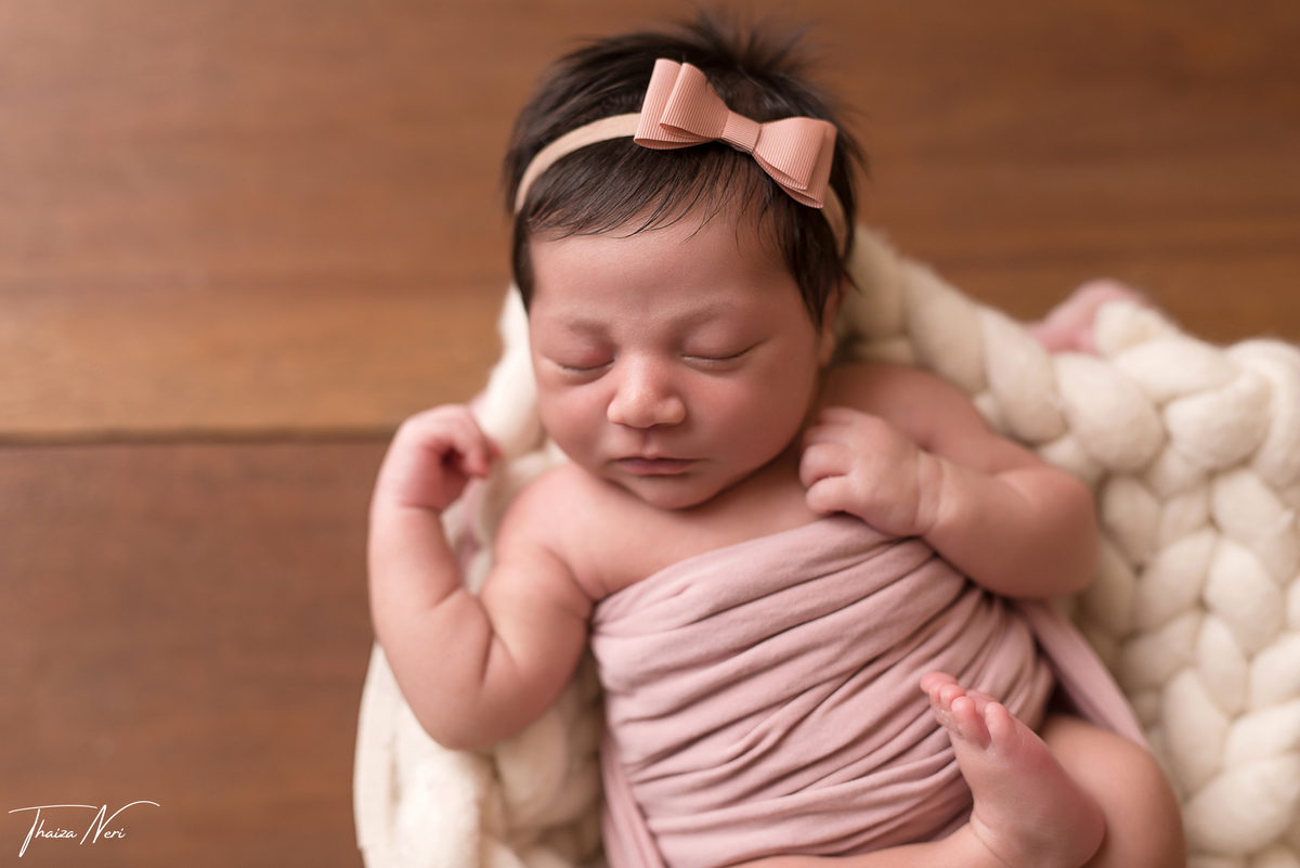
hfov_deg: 39.6
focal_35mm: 50
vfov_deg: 27.0
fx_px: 1806
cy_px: 434
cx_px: 650
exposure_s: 1/160
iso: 160
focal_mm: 50
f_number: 2.2
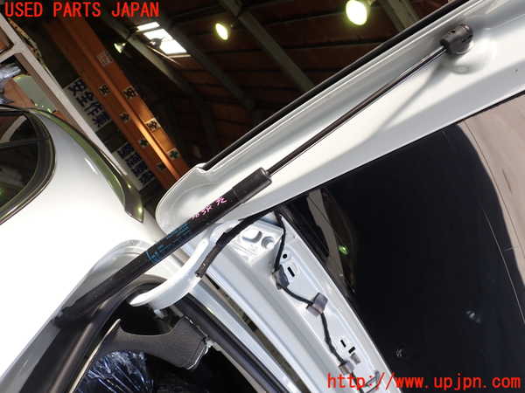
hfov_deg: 60.0
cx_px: 262
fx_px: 455
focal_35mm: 30
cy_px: 196
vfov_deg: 46.8
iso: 100
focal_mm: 5.4
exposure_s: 1/60
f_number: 3.2
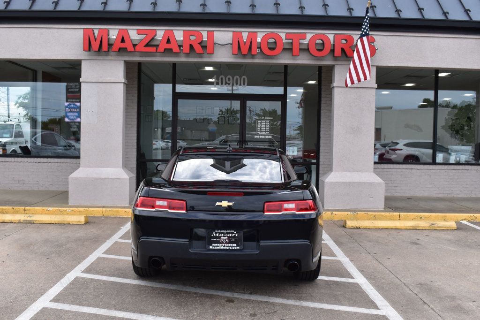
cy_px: 160
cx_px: 240
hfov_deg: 51.3
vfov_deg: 35.5
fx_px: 500
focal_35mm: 38
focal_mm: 25
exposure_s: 1/200
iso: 400
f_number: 10
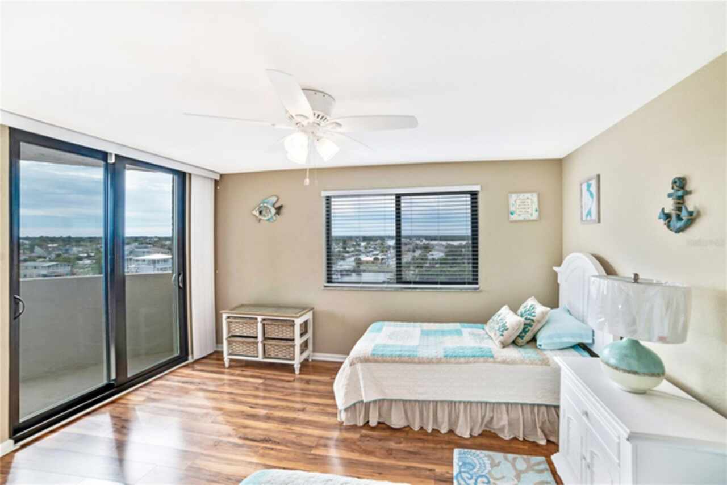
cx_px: 364
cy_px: 242
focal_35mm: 14
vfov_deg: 81.2
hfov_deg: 104.2
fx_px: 283
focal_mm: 14
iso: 100
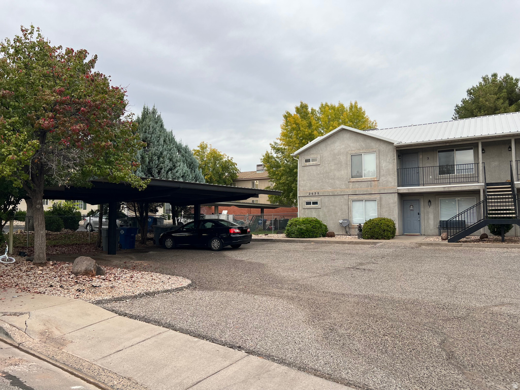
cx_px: 260
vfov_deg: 53.1
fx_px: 391
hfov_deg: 67.3
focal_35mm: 26
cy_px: 195
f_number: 1.5
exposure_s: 1/1224
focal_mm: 5.7
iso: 50
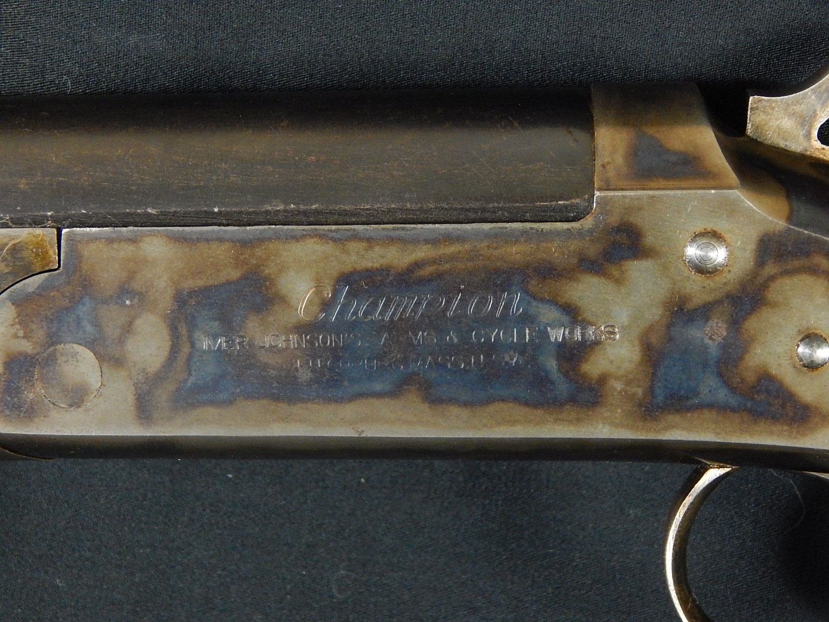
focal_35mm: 114
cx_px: 414
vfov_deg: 13.0
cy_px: 311
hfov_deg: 17.3
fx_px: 2730
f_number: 4.6
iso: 720
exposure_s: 1/15
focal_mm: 20.5
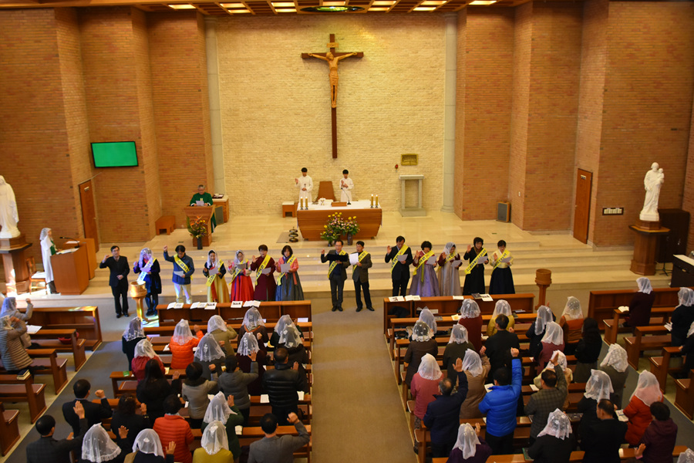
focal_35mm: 32
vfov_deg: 41.7
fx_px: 607
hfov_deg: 59.5
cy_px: 232
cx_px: 347
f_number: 4
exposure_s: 1/60
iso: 1100
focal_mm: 21
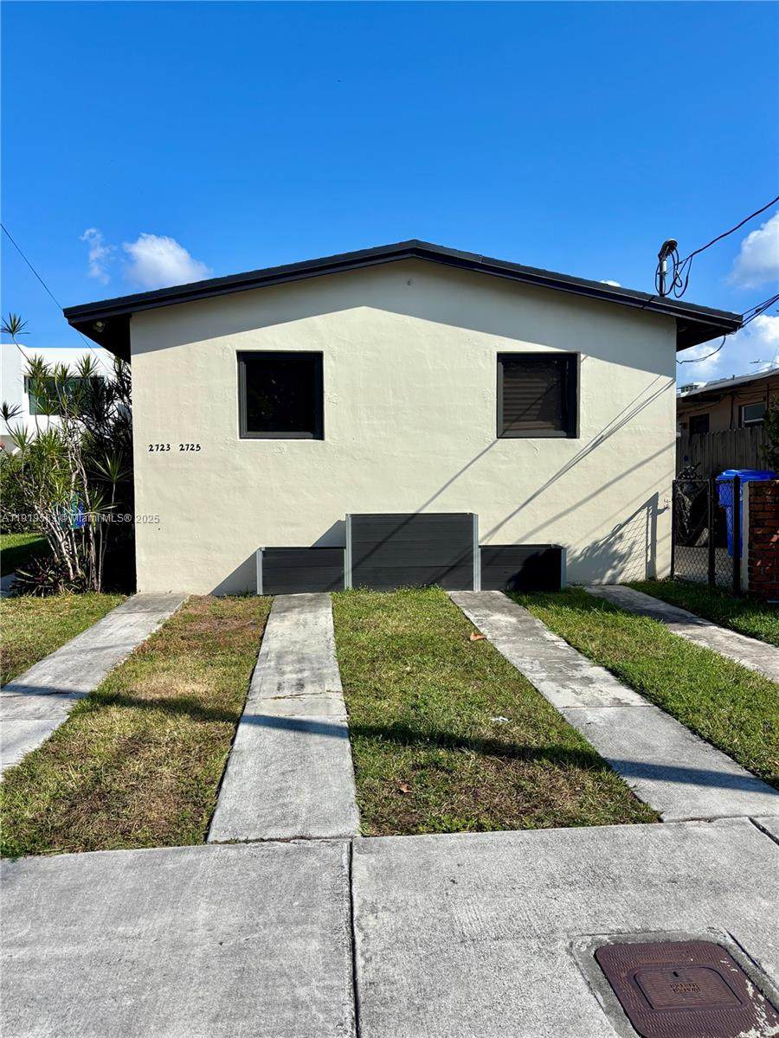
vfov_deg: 67.3
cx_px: 390
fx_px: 780
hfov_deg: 53.1
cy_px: 519
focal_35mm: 26
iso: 50
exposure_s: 1/5348
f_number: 1.6
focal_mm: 5.96
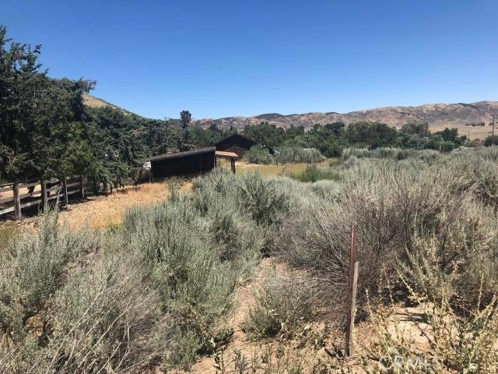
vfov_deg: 49.7
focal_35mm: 28
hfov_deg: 63.4
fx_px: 403
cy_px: 187
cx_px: 249
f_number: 1.8
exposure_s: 1/1845
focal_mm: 4
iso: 20
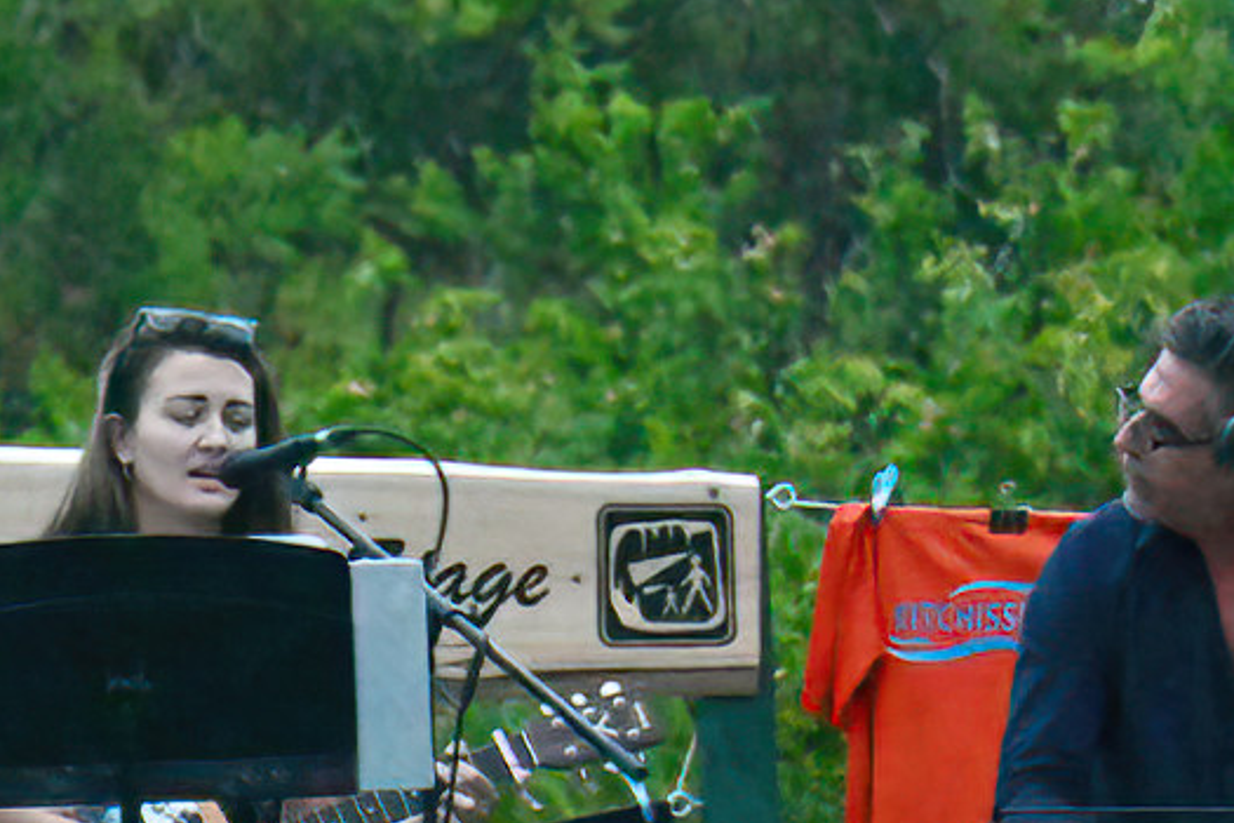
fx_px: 8774
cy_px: 877
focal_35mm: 256
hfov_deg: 8.0
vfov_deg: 5.4
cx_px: 355
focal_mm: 112
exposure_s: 1/60
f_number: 5.6
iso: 12800
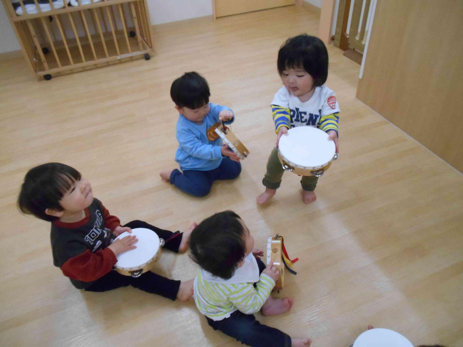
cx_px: 232
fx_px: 348
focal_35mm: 26
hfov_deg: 67.3
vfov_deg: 53.1
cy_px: 174
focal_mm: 4.7
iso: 800
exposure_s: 1/160
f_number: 3.4
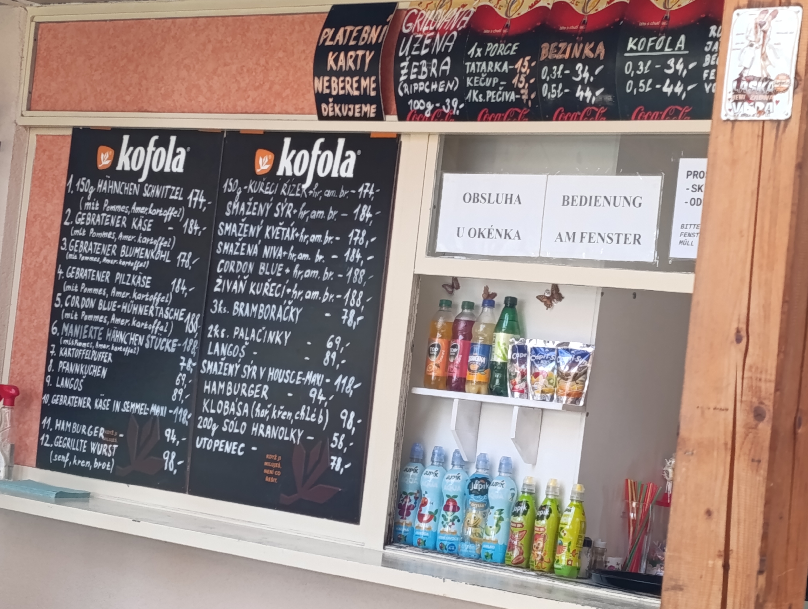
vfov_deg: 59.0
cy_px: 304
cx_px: 404
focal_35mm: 23
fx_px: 538
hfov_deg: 73.8
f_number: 1.6
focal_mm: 6.14
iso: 320
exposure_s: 1/99.9
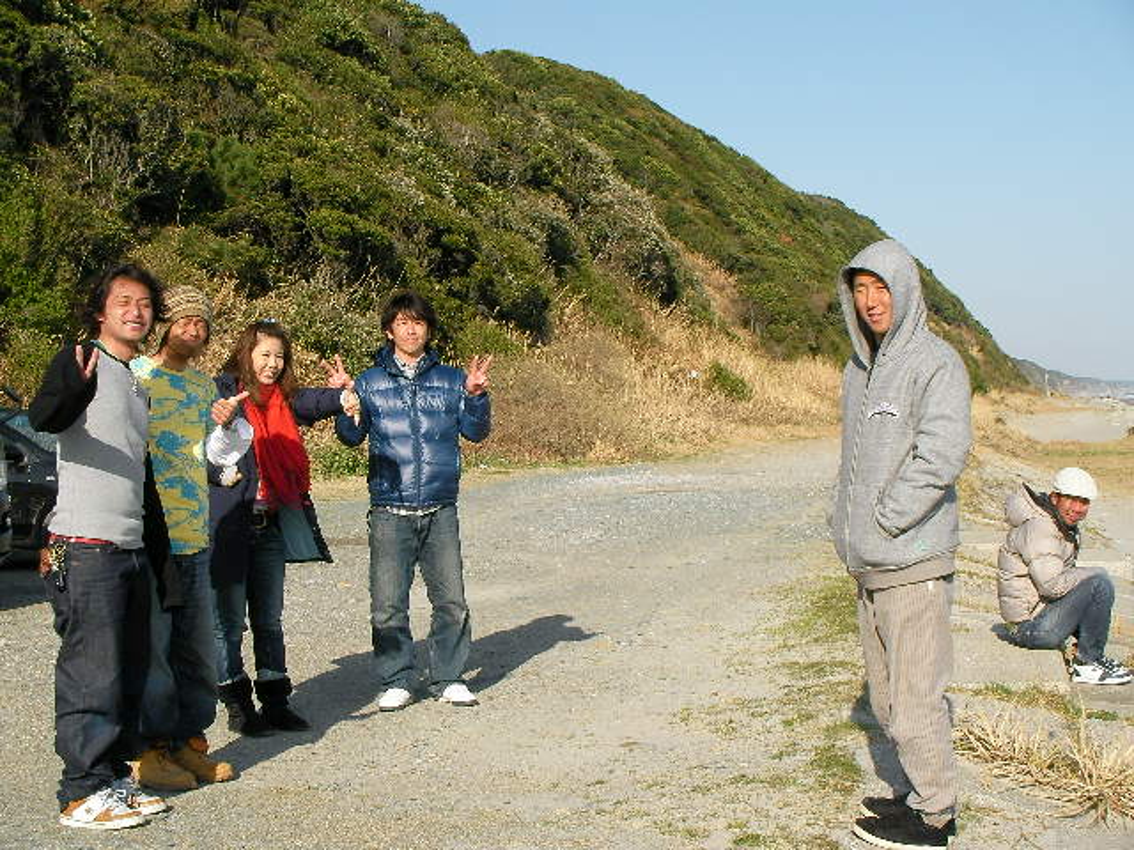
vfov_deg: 25.7
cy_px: 425
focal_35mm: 57
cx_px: 567
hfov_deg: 33.8
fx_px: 1867
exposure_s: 1/451
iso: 50
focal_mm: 9.4
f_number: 4.6
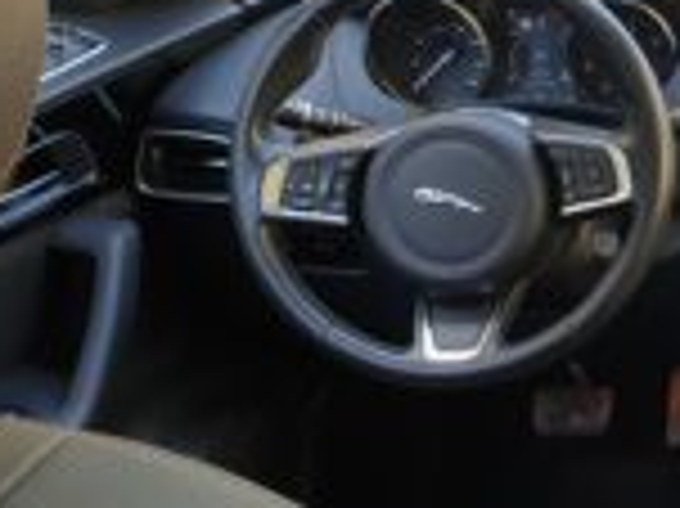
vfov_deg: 21.2
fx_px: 1354
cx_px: 874
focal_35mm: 69
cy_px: 175
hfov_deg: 24.7
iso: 50
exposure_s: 1/48
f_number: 2.4
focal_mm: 4.3
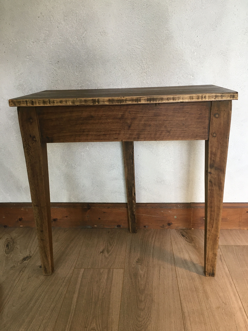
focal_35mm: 29
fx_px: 277
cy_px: 166
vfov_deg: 61.7
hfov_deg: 48.2
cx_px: 124
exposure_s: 1/33
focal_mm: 4.15
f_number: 2.2
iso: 50
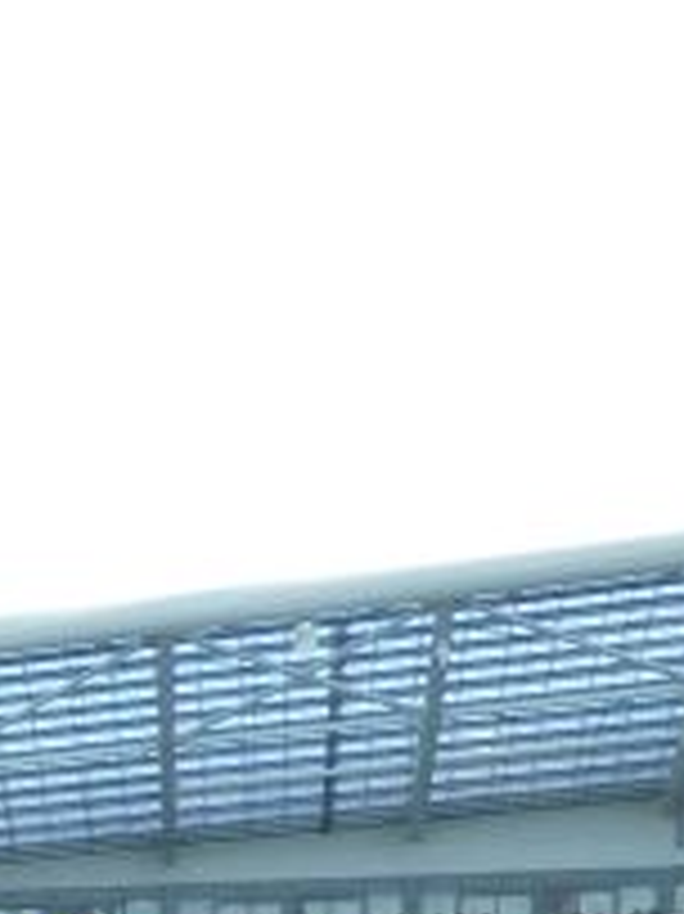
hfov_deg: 7.7
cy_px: 1499
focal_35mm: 142
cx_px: -1886
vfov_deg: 12.9
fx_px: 3745
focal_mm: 4.3
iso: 160
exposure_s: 1/80
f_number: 3.3
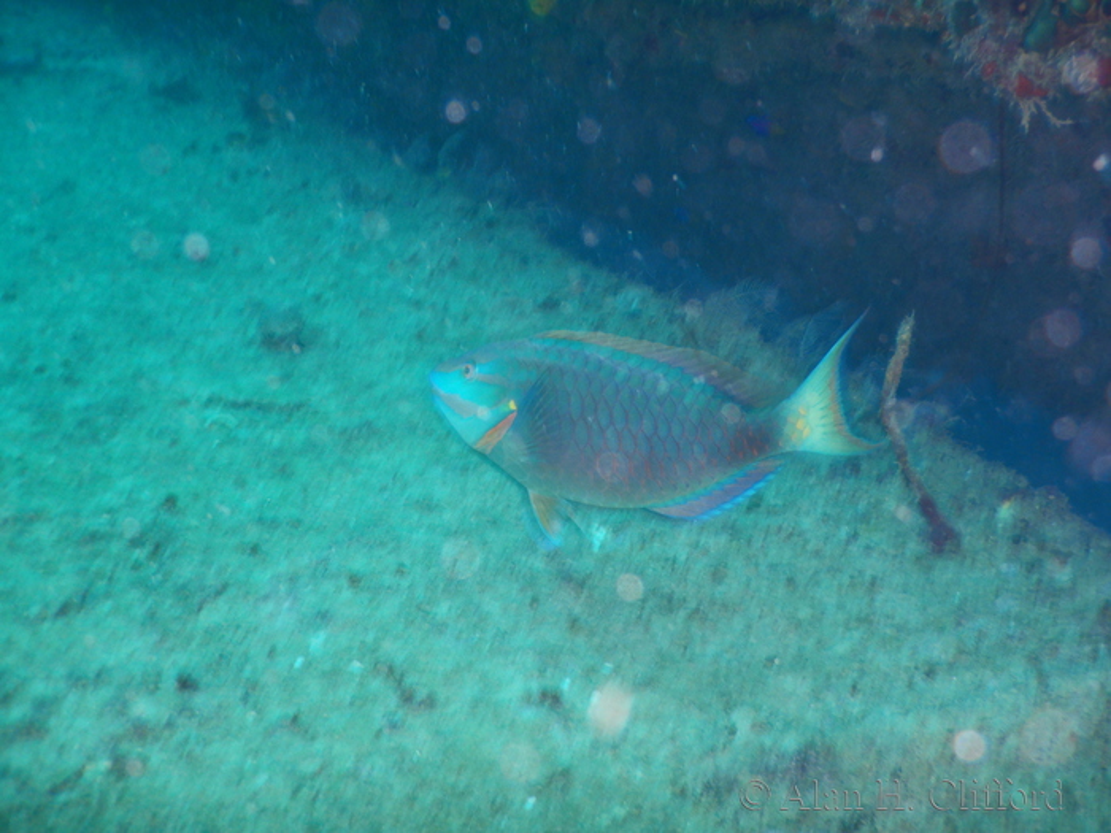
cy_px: 416
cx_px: 556
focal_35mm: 48
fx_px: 1541
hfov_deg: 39.7
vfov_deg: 30.3
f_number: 4.3
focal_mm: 8.5
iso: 200
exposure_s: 1/30
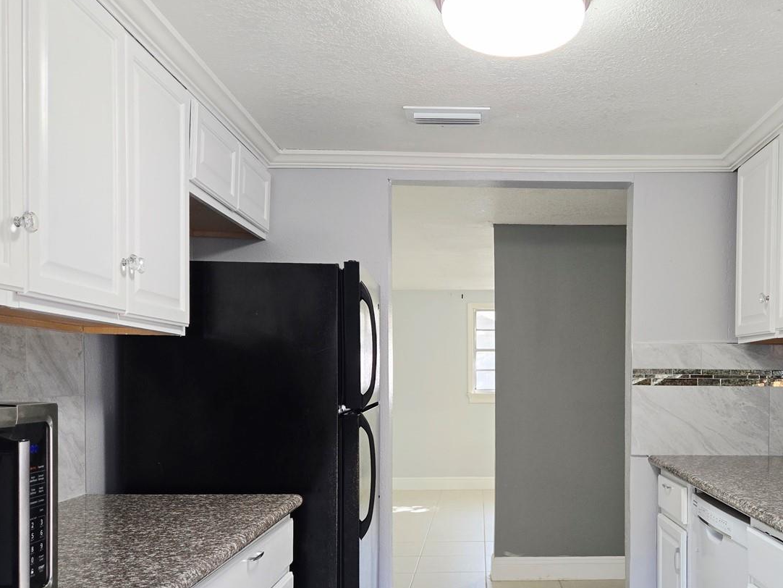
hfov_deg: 53.1
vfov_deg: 41.3
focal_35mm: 34
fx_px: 769
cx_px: 507
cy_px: 390
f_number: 1.8
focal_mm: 5.4
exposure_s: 1/120
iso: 100
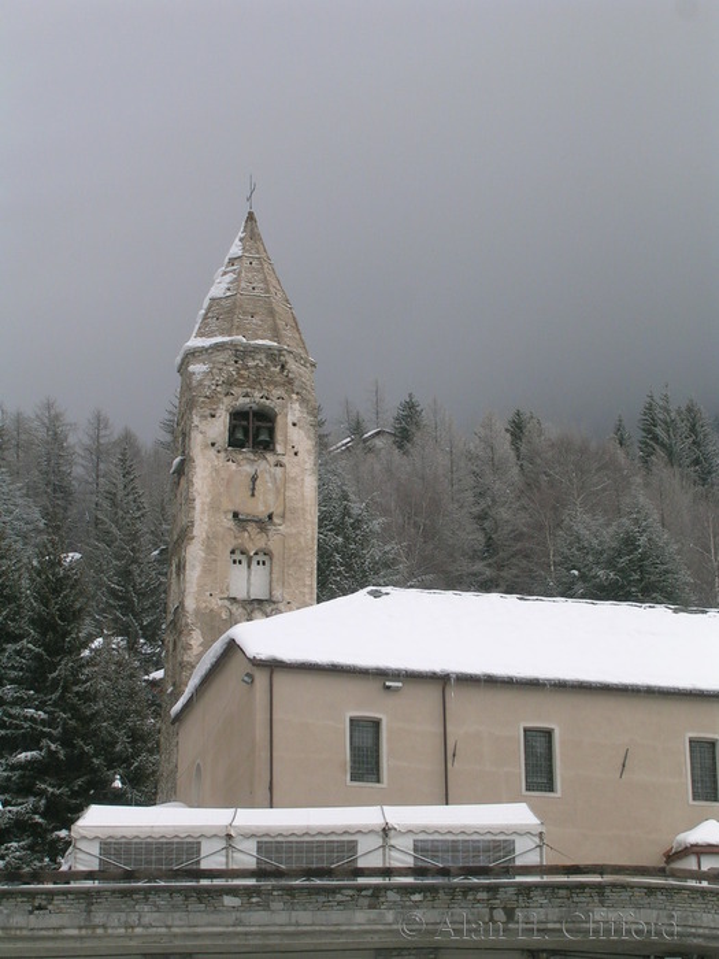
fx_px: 2908
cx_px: 360
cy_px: 480
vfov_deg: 18.7
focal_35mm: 105
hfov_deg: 14.1
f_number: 8.2
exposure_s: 1/192
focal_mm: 16.2
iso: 50
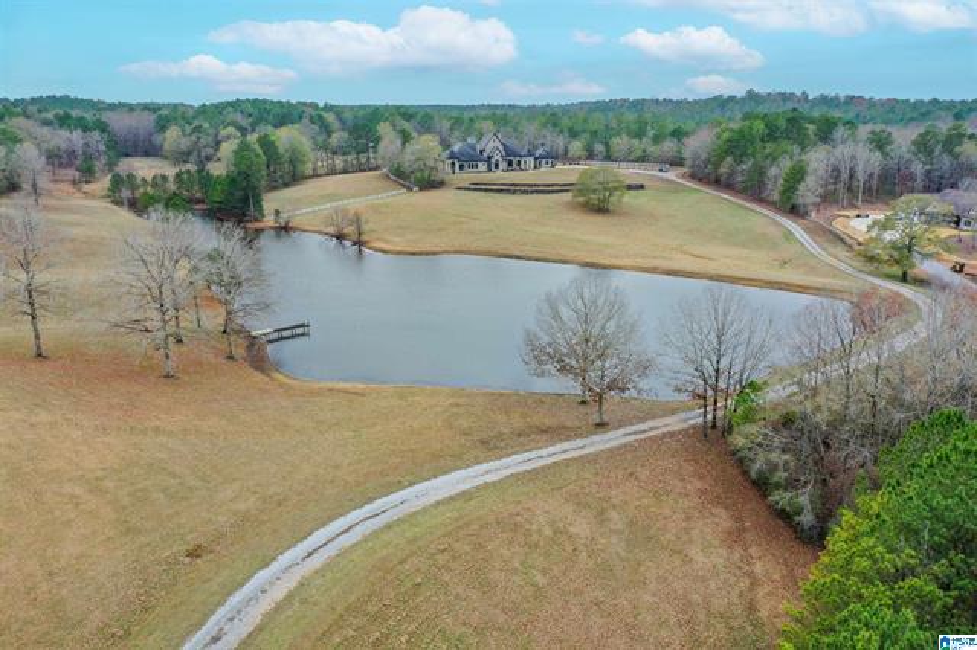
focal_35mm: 28
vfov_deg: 46.4
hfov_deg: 65.5
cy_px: 325
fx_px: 759
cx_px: 488
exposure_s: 1/80
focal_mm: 10.26
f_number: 5.6
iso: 100
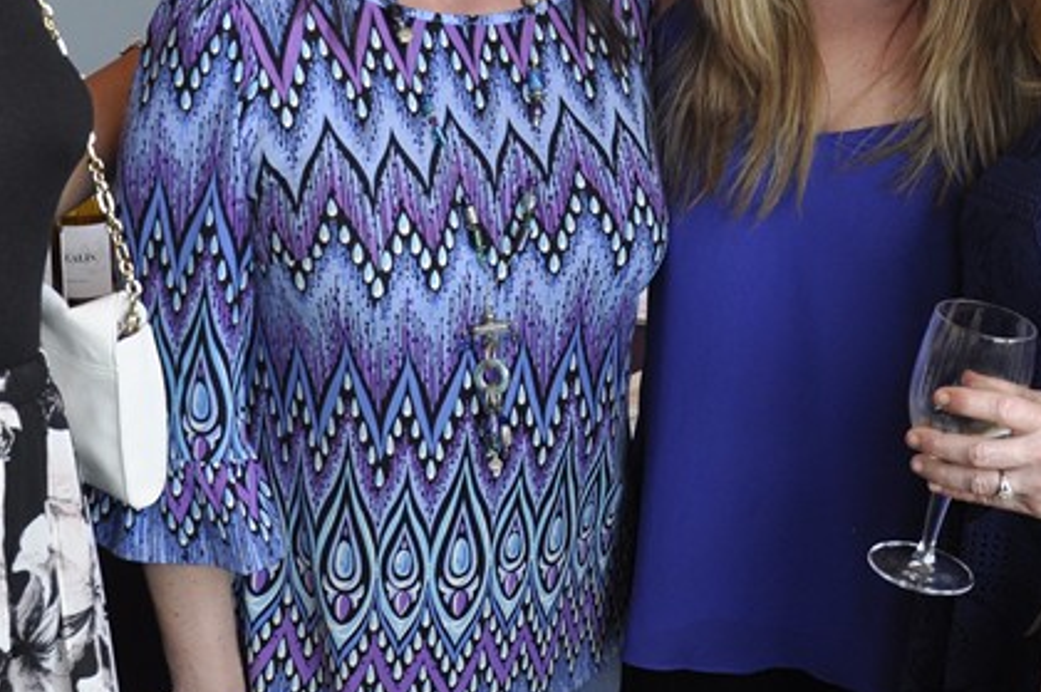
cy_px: 156
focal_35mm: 100
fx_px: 2888
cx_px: 744
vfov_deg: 13.6
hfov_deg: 20.3
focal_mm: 28
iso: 400
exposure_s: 1/60
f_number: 5
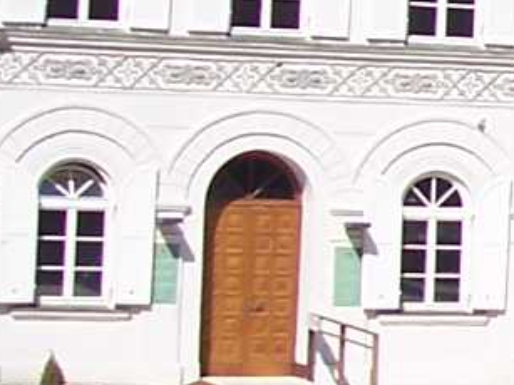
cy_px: -147
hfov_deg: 6.9
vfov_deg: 5.7
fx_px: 3859
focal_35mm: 260
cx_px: 1529
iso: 100
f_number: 4
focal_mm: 8
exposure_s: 1/750
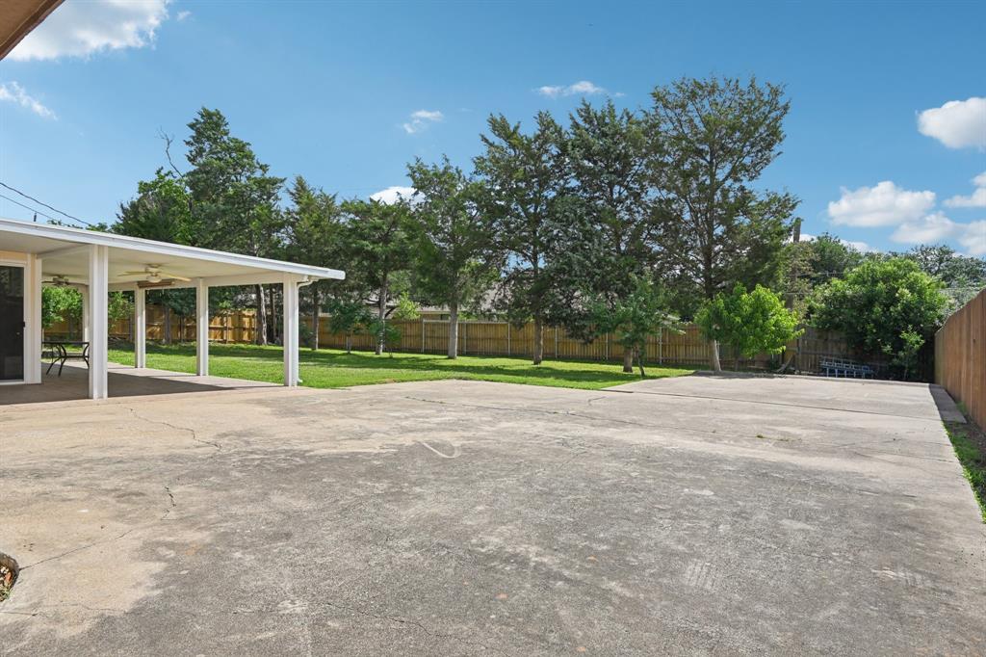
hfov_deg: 81.2
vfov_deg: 59.5
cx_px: 493
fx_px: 575
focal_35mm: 21
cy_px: 328
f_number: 8
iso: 400
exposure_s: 1/1000
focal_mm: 21
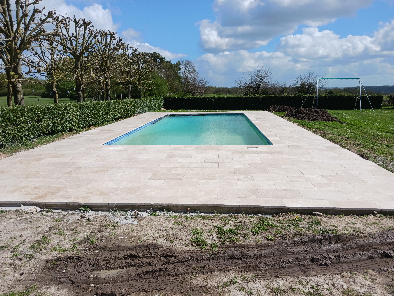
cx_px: 197
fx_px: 307
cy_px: 148
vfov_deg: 51.4
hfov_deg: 65.3
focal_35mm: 27
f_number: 1.8
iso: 20
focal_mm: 4
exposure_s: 1/488
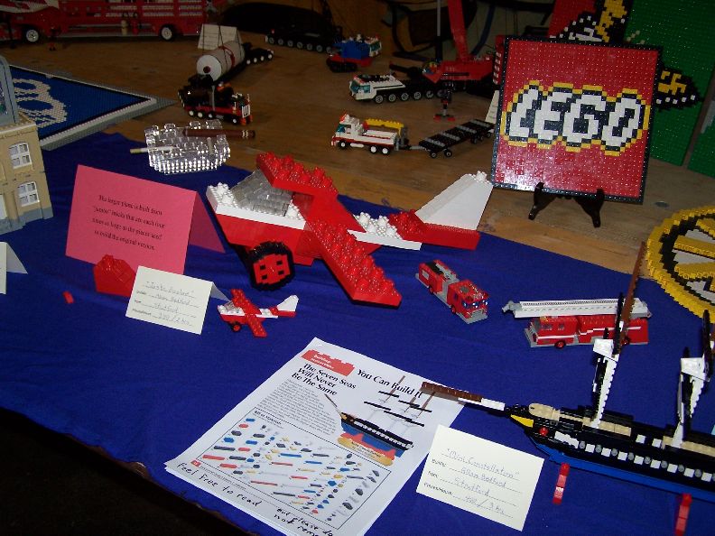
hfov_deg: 49.0
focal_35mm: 38
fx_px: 785
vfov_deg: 37.7
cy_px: 268
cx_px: 358
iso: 140
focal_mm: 6.3
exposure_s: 1/60
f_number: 2.8
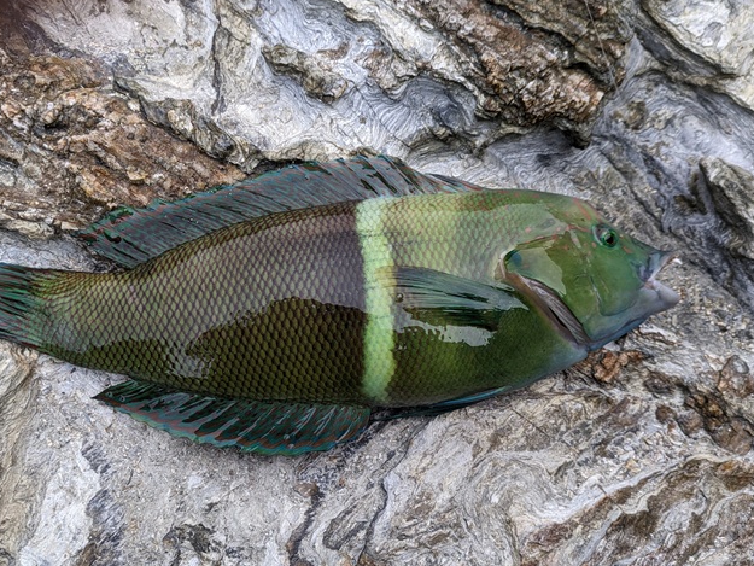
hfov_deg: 56.7
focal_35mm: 32
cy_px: 273
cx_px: 337
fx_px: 697
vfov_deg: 44.2
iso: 141
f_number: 1.89
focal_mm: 5.43
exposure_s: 1/100
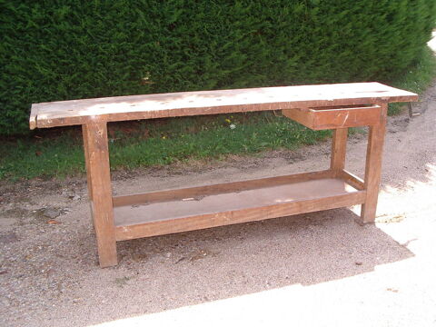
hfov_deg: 49.0
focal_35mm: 38
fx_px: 479
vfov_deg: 37.7
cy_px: 164
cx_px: 218
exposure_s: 1/200
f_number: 4.8
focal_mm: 5.8
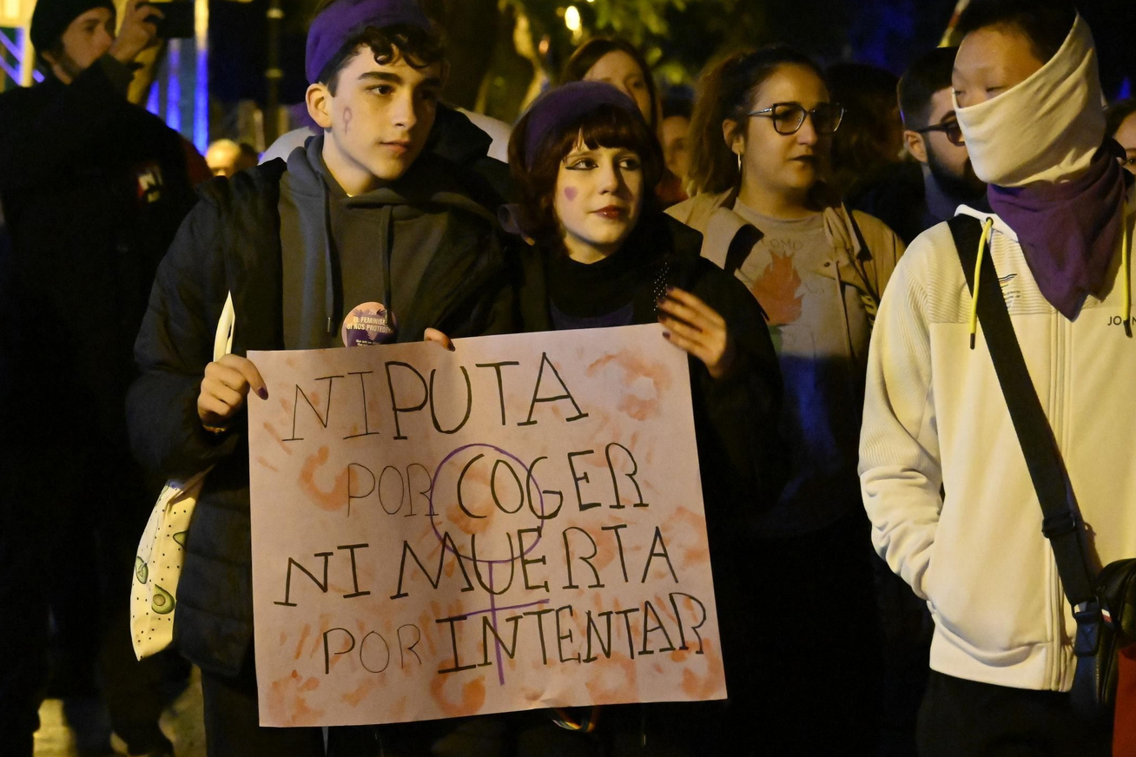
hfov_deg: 12.0
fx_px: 5383
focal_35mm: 171
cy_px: 432
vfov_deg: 8.0
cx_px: 485
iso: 20000
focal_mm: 93
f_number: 6.3
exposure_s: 1/160
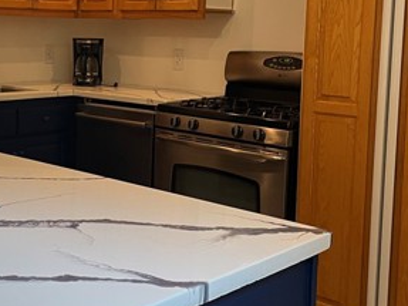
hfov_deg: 32.4
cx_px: 84
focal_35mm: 58
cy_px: 95
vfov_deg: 25.0
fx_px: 683
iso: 100
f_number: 1.6
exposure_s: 1/60
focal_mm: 4.2
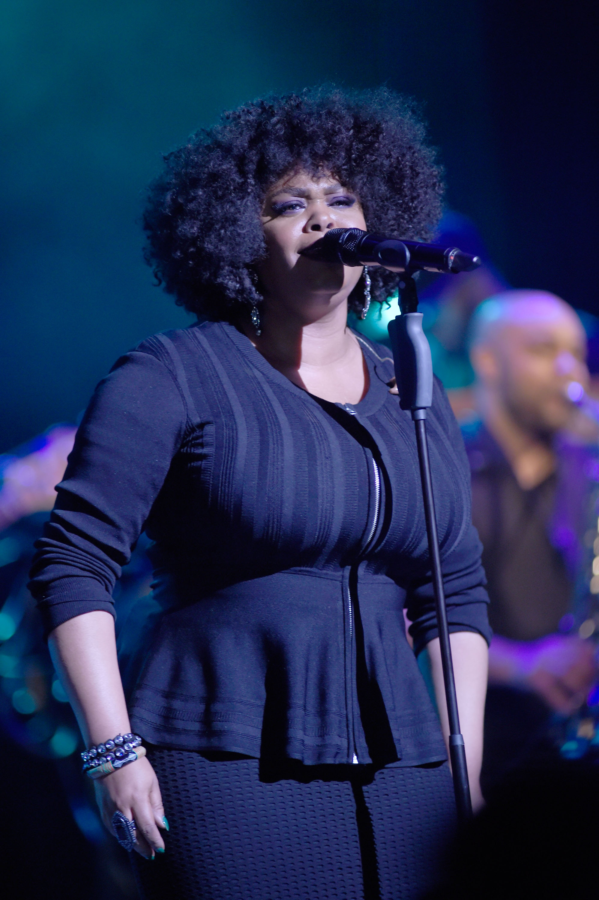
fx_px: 7495
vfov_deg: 6.9
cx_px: 300
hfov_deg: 4.6
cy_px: 450
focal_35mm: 300
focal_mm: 300
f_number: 2.8
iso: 2000
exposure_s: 1/80
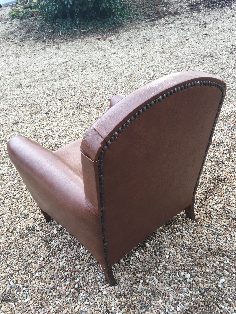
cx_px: 118
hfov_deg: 48.2
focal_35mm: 29
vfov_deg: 61.7
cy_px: 157
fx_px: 264
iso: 25
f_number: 2.2
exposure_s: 1/100
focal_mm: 4.15
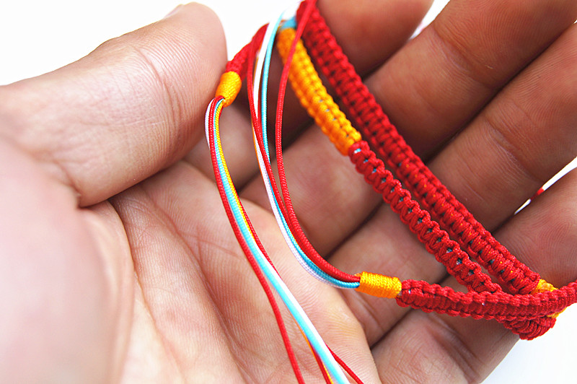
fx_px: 1081
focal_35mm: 68
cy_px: 192
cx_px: 288
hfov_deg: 29.9
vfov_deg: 20.1
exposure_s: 1/160
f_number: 6.3
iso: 200
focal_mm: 45
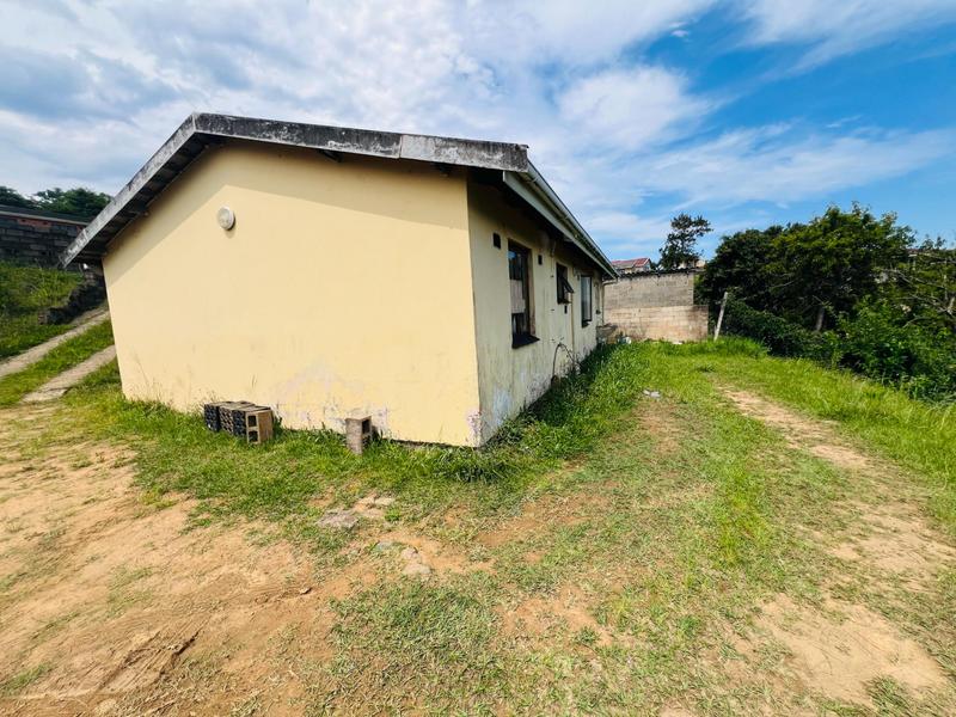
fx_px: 359
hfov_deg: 106.2
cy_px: 358
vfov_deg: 89.9
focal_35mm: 13
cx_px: 478
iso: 32
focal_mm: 1.57
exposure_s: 1/2016
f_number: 1.8
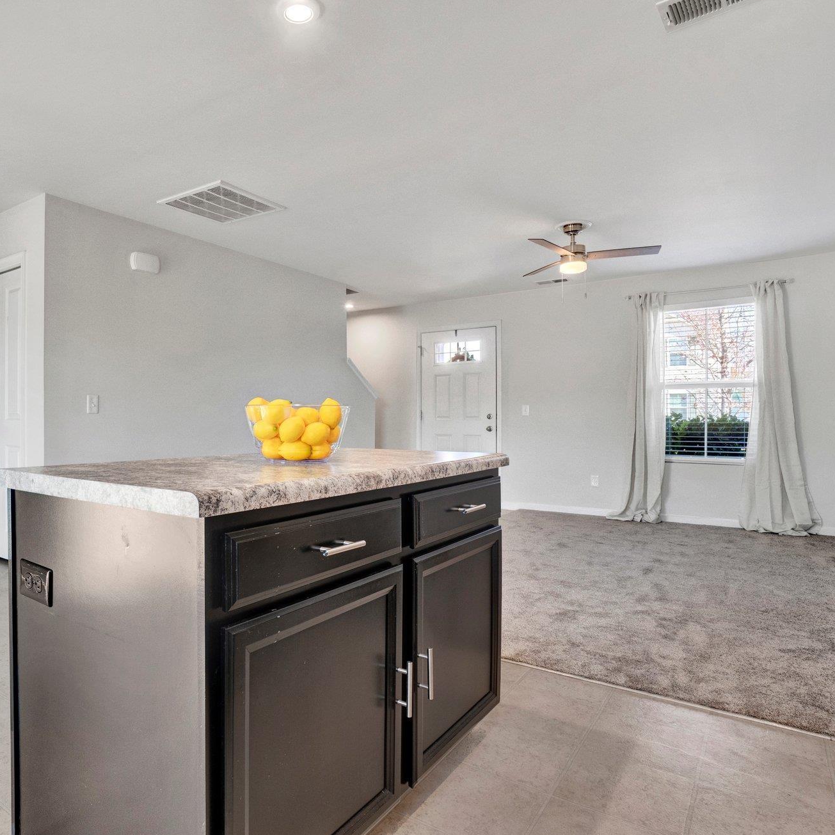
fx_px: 546
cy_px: 426
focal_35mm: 20
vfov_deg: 74.8
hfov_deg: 73.3
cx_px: 305
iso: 400
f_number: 8
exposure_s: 1/20
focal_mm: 10
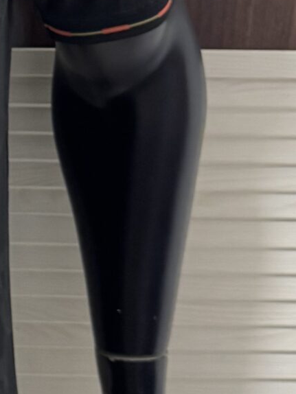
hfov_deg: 12.5
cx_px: -251
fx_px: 1219
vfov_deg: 18.0
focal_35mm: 107
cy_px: 23
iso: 500
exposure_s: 1/60
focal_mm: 6.76
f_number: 1.78
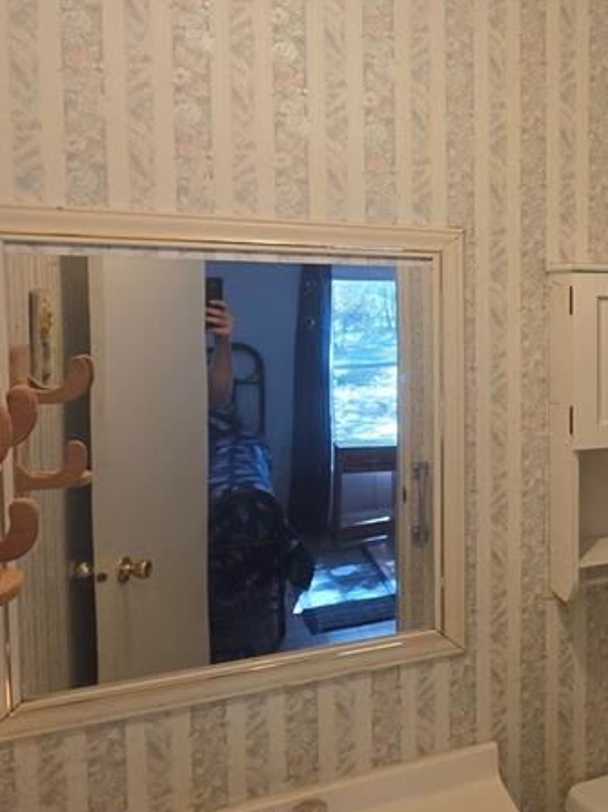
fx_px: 820
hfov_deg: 31.9
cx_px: 774
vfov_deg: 52.5
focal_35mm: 35
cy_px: 359
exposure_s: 1/120
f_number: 1.9
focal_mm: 2.2
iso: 200
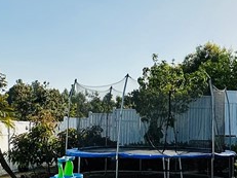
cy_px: 135
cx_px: 190
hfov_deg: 30.4
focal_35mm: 62
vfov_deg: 23.4
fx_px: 424
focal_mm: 2.22
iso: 50
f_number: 2.2
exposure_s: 1/2618
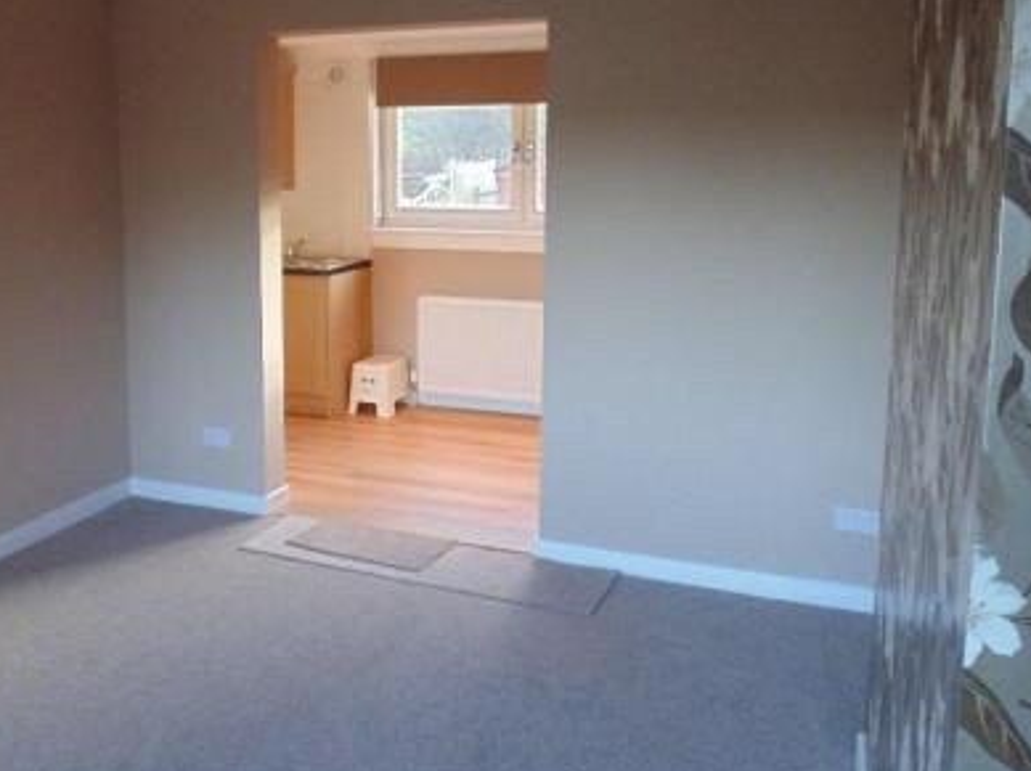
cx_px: 404
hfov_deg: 54.9
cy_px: 303
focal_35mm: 33
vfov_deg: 42.6
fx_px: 982
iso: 200
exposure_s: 1/30
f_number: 3.1
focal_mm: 4
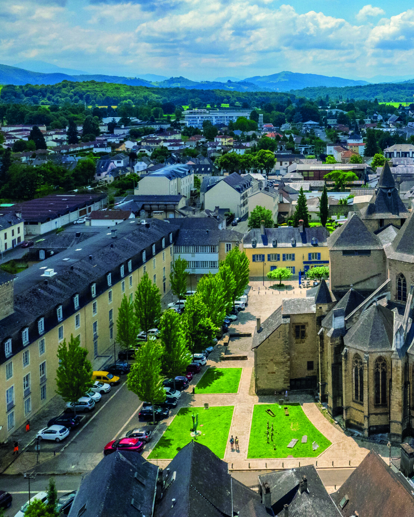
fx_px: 567
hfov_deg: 35.5
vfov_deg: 48.8
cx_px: 432
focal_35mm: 37
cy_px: 209
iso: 800
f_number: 2.8
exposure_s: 1/400
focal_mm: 8.38
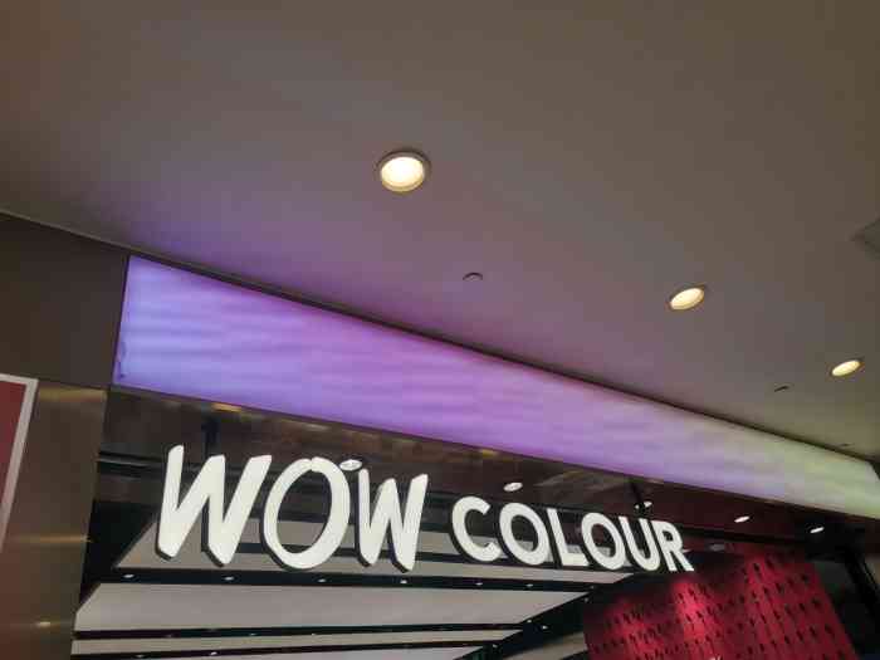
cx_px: 440
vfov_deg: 53.1
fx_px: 661
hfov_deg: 67.3
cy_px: 330
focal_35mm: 26
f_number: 1.8
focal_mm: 4.75
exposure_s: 1/455
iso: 50
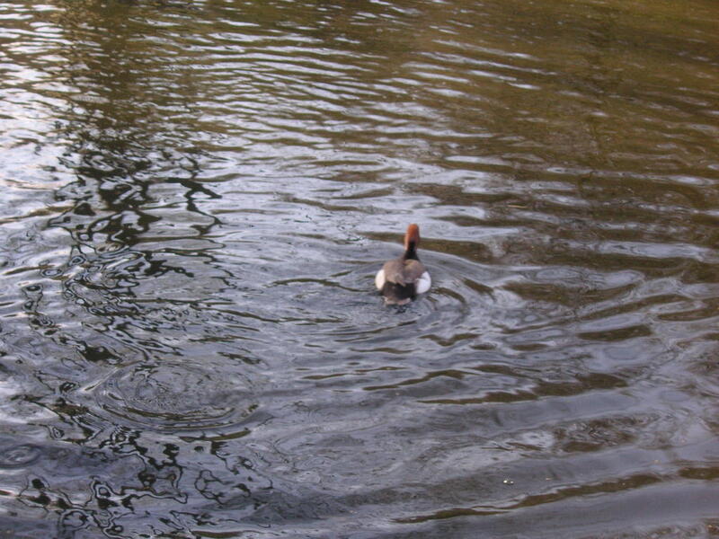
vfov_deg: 14.1
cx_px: 360
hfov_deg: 18.7
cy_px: 270
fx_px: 2181
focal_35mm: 105
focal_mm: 17.1
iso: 80
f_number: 5
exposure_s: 1/105
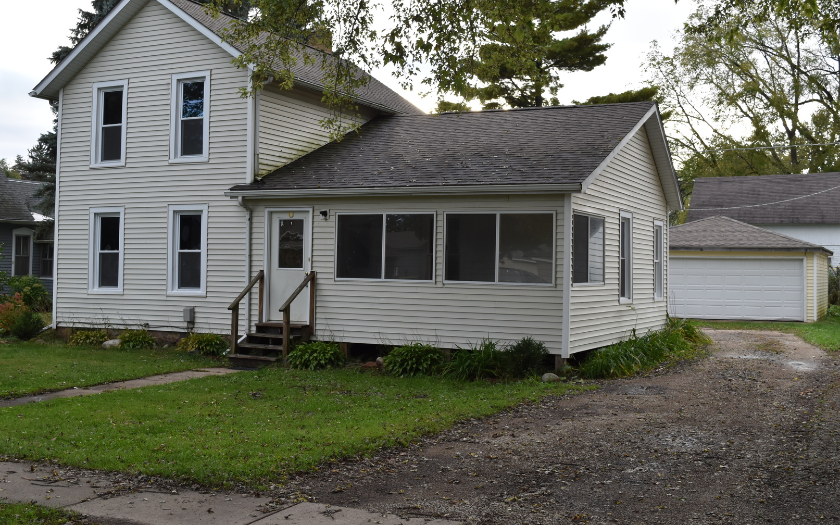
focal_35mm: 43
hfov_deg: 46.2
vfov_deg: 29.9
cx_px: 420
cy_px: 244
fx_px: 984
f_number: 7.1
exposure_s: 1/200
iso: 400
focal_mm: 28
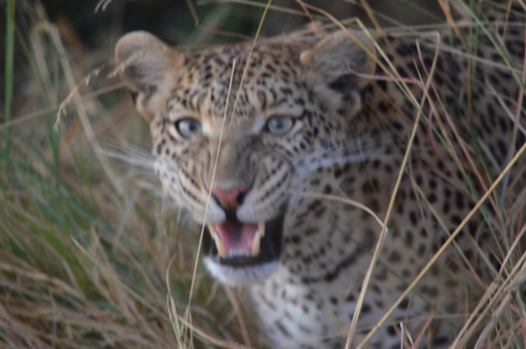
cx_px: 263
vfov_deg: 3.0
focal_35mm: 450
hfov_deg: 4.6
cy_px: 174
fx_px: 6562
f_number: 5.6
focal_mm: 300
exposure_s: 1/20
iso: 3200
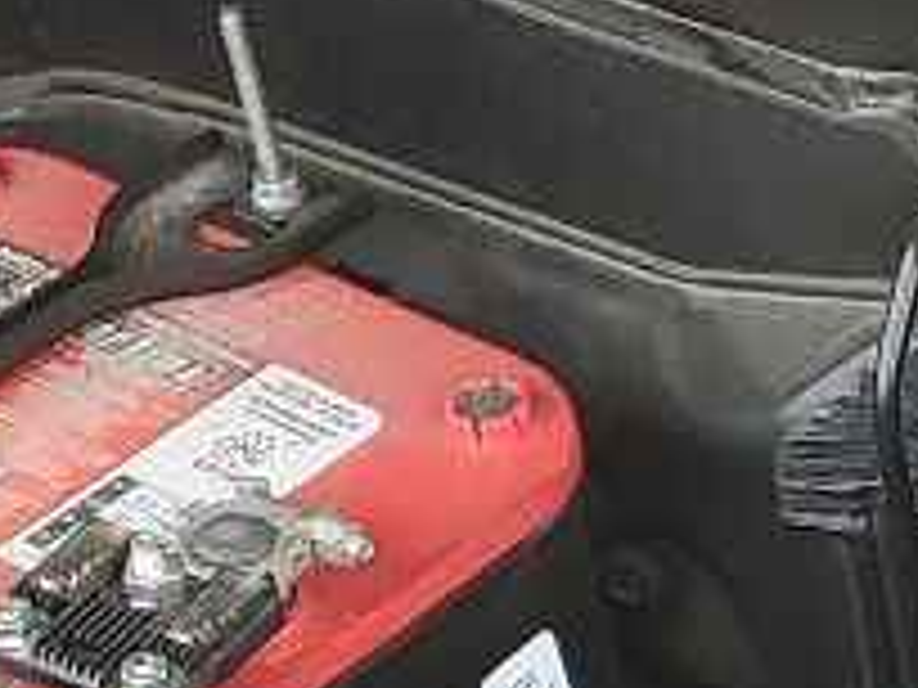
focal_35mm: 204
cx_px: 2030
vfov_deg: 6.6
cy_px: 2086
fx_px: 5410
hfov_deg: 9.0
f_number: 1.5
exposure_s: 1/357
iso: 50
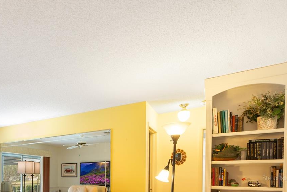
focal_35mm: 30
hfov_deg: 53.3
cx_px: 23
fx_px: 239
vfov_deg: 39.9
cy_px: 178
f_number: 9
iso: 1000
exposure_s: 1/1.67
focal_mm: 16
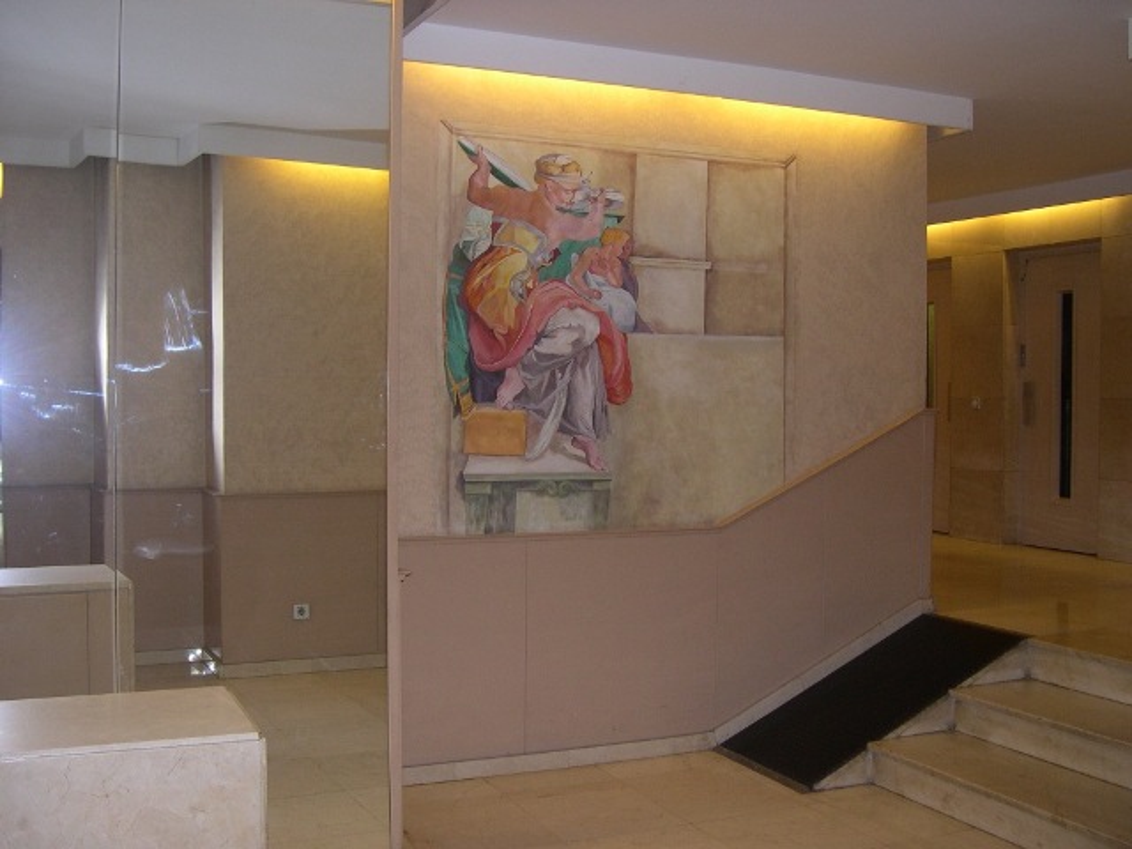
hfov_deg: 49.0
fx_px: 1243
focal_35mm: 38
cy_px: 424
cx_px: 566
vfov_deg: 37.7
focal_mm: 8
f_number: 2.8
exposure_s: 1/60
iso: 151
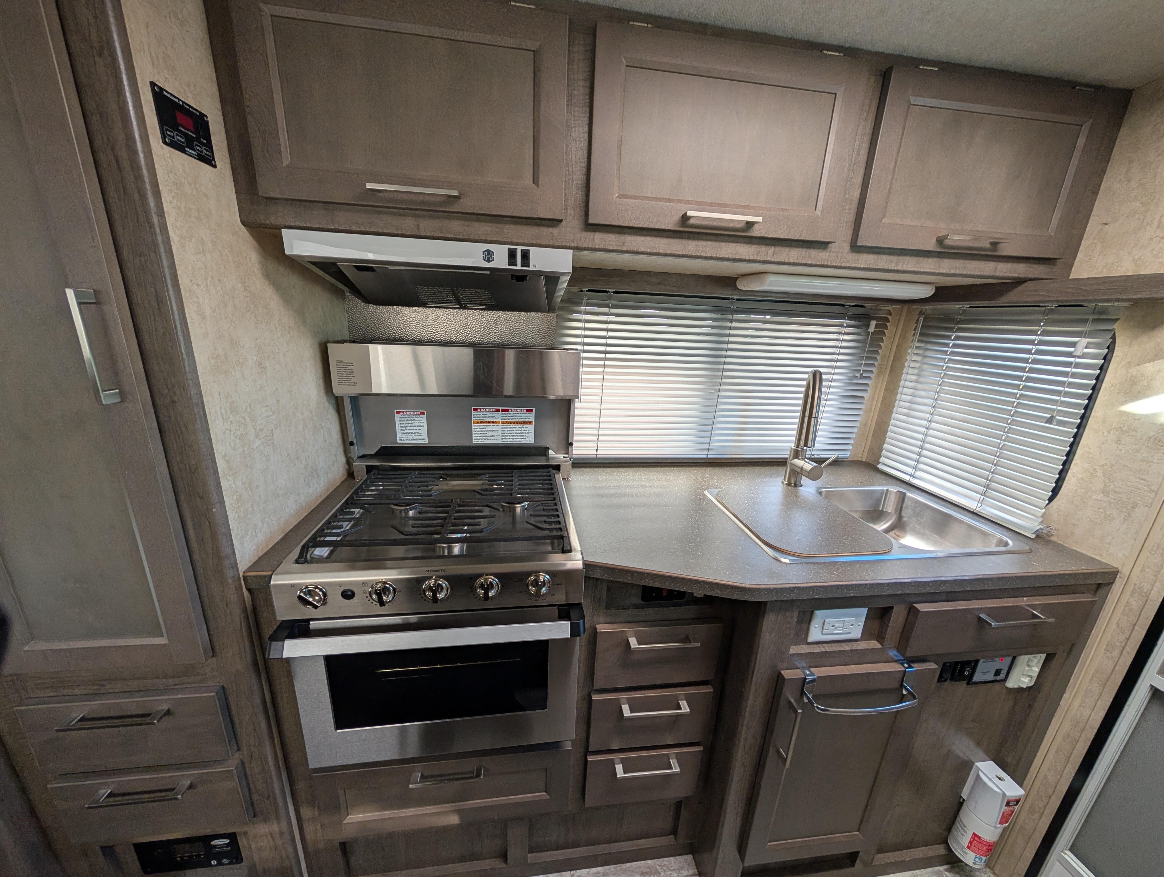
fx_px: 404
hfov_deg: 110.5
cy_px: 438
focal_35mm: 12
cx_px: 582
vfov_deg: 94.6
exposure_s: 1/70.5
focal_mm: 2.02
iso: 113
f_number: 1.7
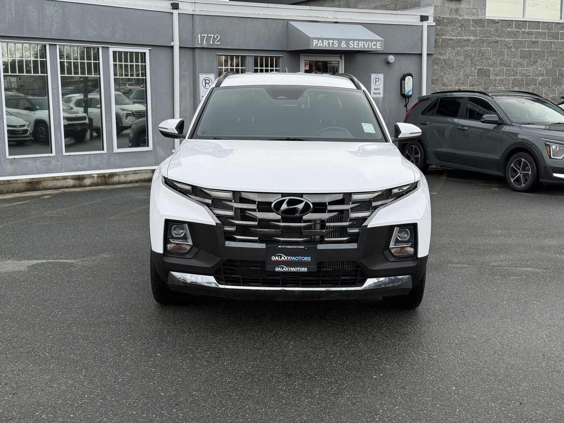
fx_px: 782
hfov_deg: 39.7
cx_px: 282
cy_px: 212
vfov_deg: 30.3
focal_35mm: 48
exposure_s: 1/503
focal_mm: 6.76
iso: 64
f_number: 1.78
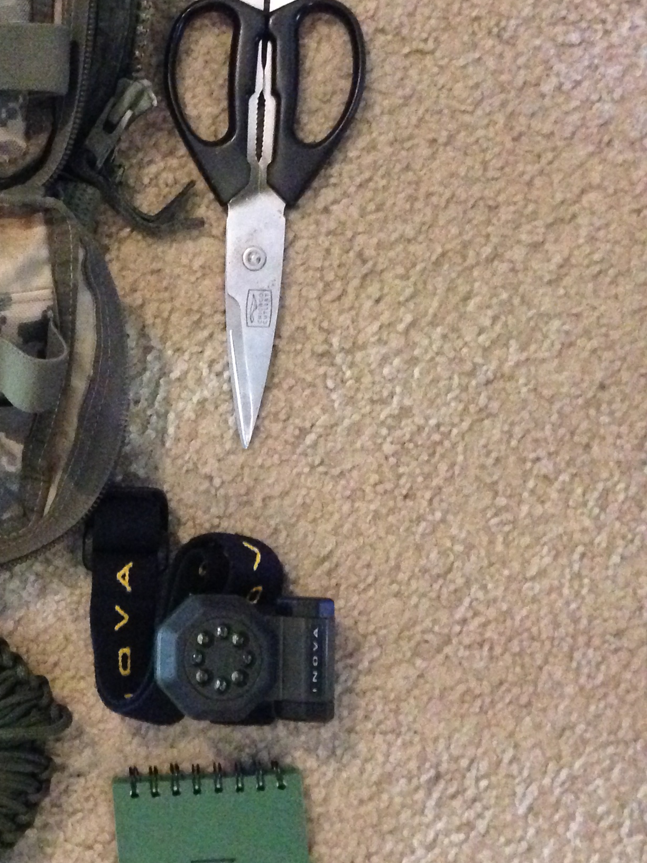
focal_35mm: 66
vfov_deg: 29.4
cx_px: 3
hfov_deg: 21.5
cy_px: 414
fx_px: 1645
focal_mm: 4.12
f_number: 2.4
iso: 800
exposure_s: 1/15
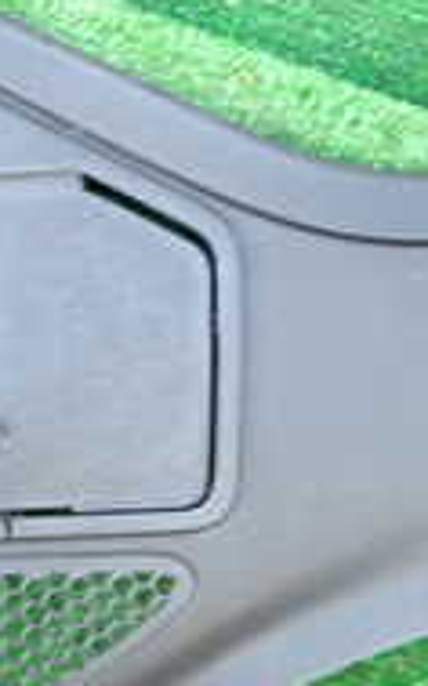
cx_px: -511
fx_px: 1569
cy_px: 399
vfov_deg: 24.6
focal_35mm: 84
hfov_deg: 12.9
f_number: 2
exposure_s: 1/30
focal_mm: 4.5
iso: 320
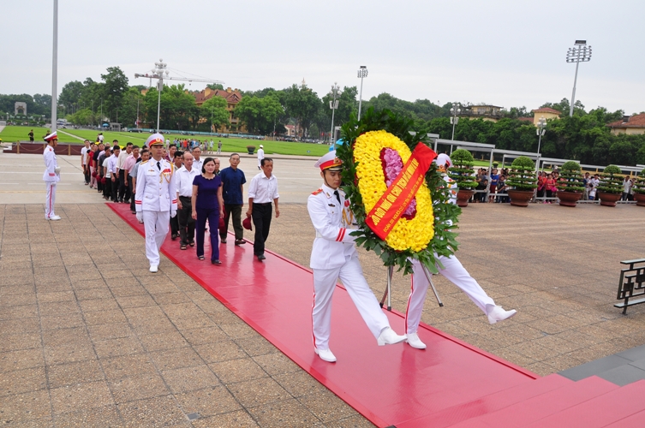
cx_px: 322
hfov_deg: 67.4
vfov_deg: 47.8
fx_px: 483
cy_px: 214
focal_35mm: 27
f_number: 9
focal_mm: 18
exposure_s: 1/200
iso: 400
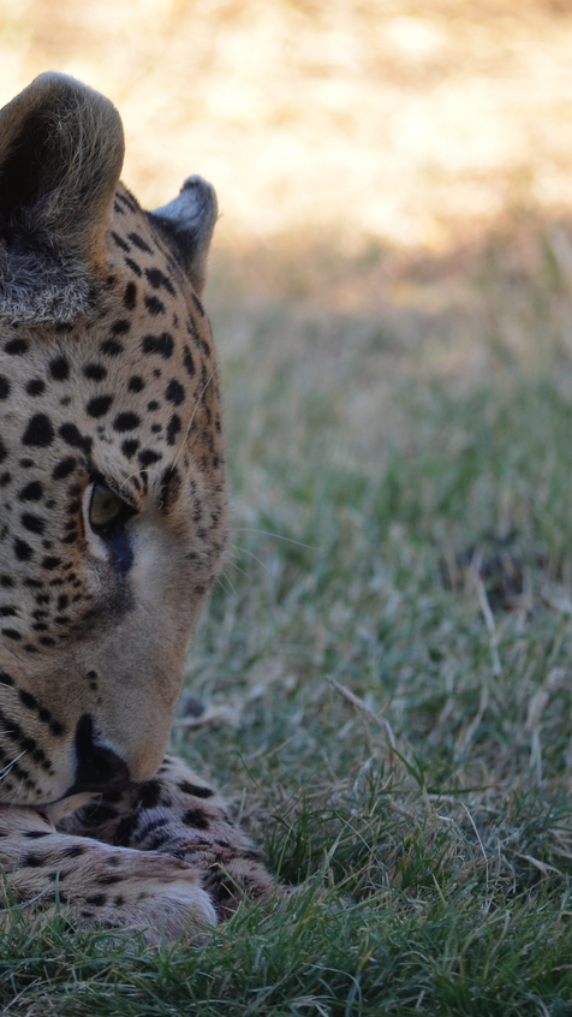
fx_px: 12476
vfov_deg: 4.7
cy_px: 508
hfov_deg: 2.6
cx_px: -64
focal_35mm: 463
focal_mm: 195
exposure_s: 1/320
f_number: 5
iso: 400
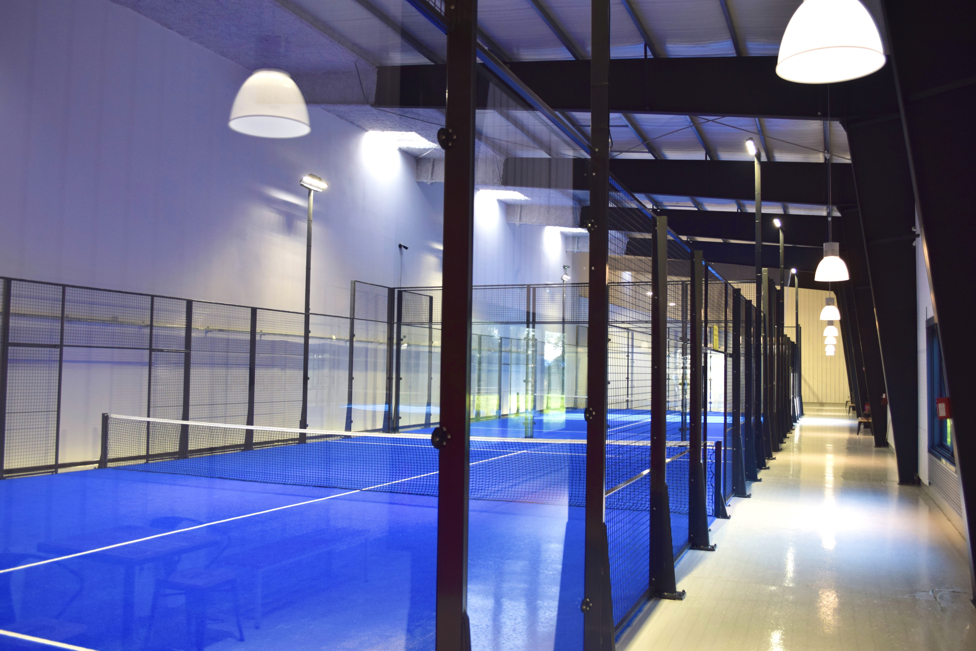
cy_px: 326
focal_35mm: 30
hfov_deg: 61.9
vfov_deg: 43.6
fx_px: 813
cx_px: 488
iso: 400
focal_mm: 20
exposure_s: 1/80
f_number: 4.5
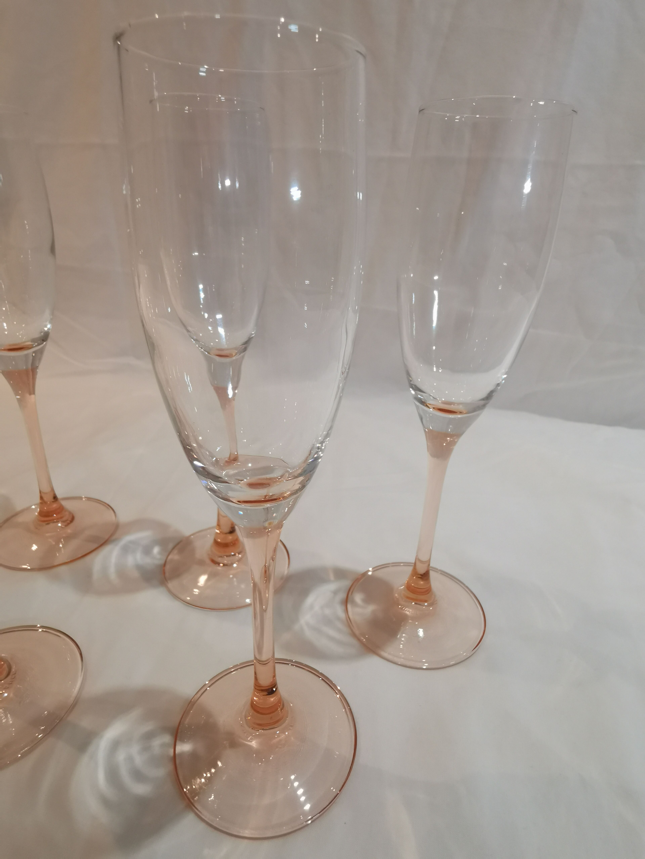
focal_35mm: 20
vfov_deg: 81.7
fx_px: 497
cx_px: 322
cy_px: 430
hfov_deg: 66.0
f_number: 2.2
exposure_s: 1/50
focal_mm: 2.35
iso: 200
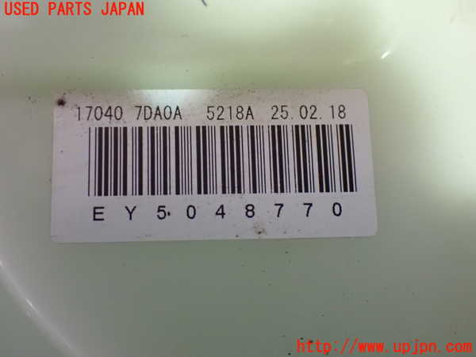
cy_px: 178
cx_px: 238
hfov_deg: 38.2
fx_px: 688
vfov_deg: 29.1
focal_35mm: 50
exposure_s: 1/50
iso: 1600
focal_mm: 9.01
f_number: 3.2
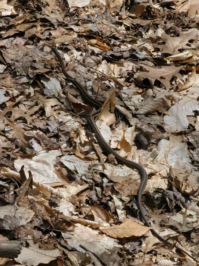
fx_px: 1464
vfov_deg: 10.4
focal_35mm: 191
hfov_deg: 7.8
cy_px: 133
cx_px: 100
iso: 100
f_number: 8
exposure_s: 1/508
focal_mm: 48.5
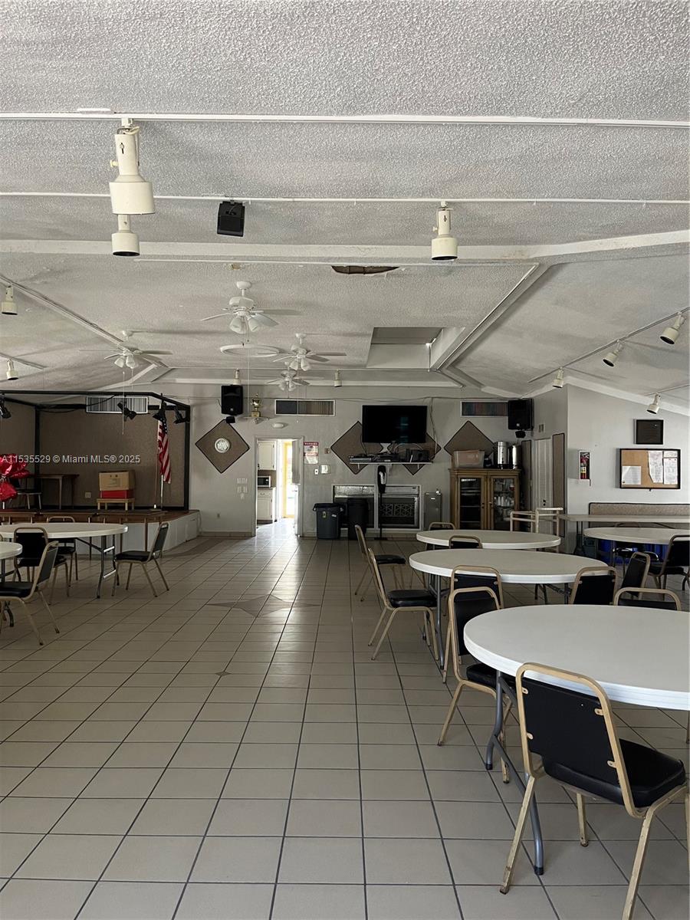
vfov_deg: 67.3
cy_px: 460
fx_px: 691
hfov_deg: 53.1
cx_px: 345
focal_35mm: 26
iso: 200
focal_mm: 5.1
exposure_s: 1/60
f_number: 1.6
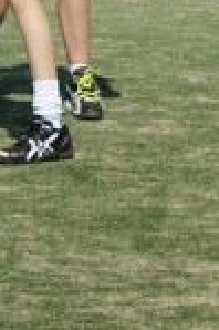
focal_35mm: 212
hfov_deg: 6.5
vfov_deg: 9.4
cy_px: -182
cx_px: 153
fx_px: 1939
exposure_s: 1/500
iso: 100
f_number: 8
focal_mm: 35
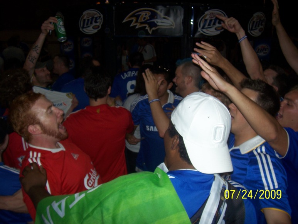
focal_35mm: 34
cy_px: 112
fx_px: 293
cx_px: 149
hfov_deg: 54.0
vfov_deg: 41.8
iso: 80
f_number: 2.7
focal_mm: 5.6
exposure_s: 1/60
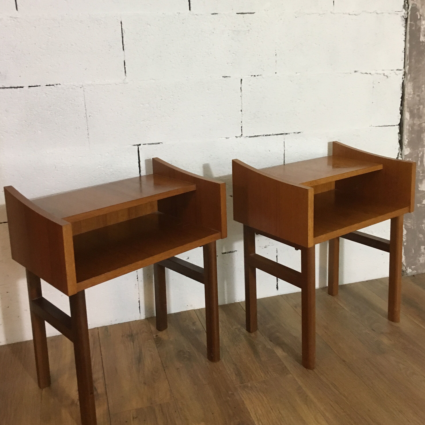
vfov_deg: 46.8
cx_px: 215
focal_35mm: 35
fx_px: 486
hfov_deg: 47.2
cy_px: 161
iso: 200
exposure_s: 1/20
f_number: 2.2
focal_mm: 4.15
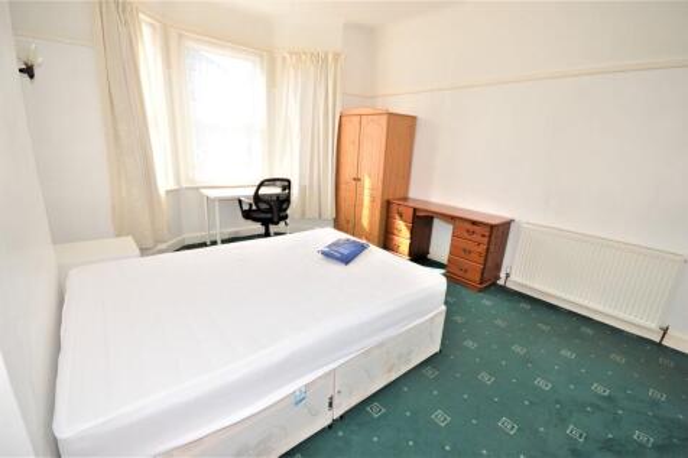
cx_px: 344
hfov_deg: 100.4
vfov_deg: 77.3
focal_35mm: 15
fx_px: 287
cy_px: 229
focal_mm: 10
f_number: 5.6
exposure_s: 1/125
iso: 320
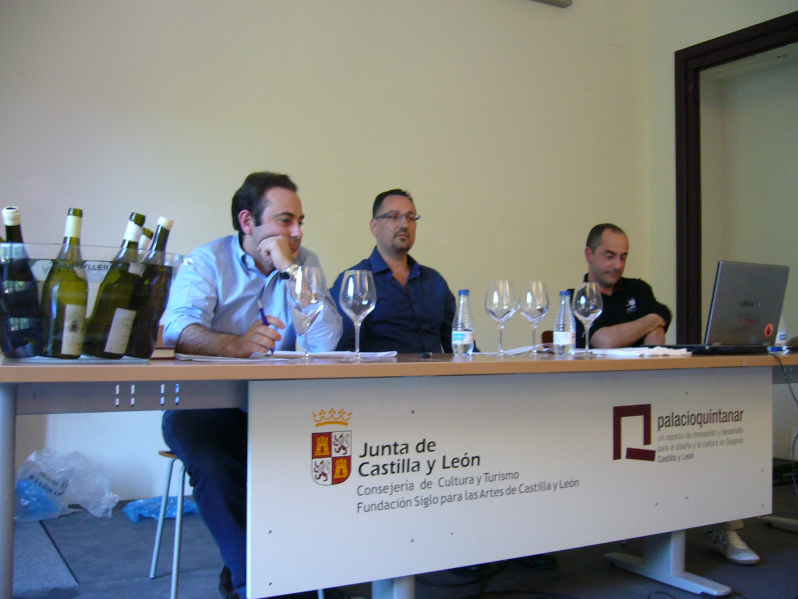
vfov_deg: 40.7
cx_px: 399
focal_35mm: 35
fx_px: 807
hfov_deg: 52.6
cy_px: 300
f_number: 2.8
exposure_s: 1/15
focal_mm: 5.8
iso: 200
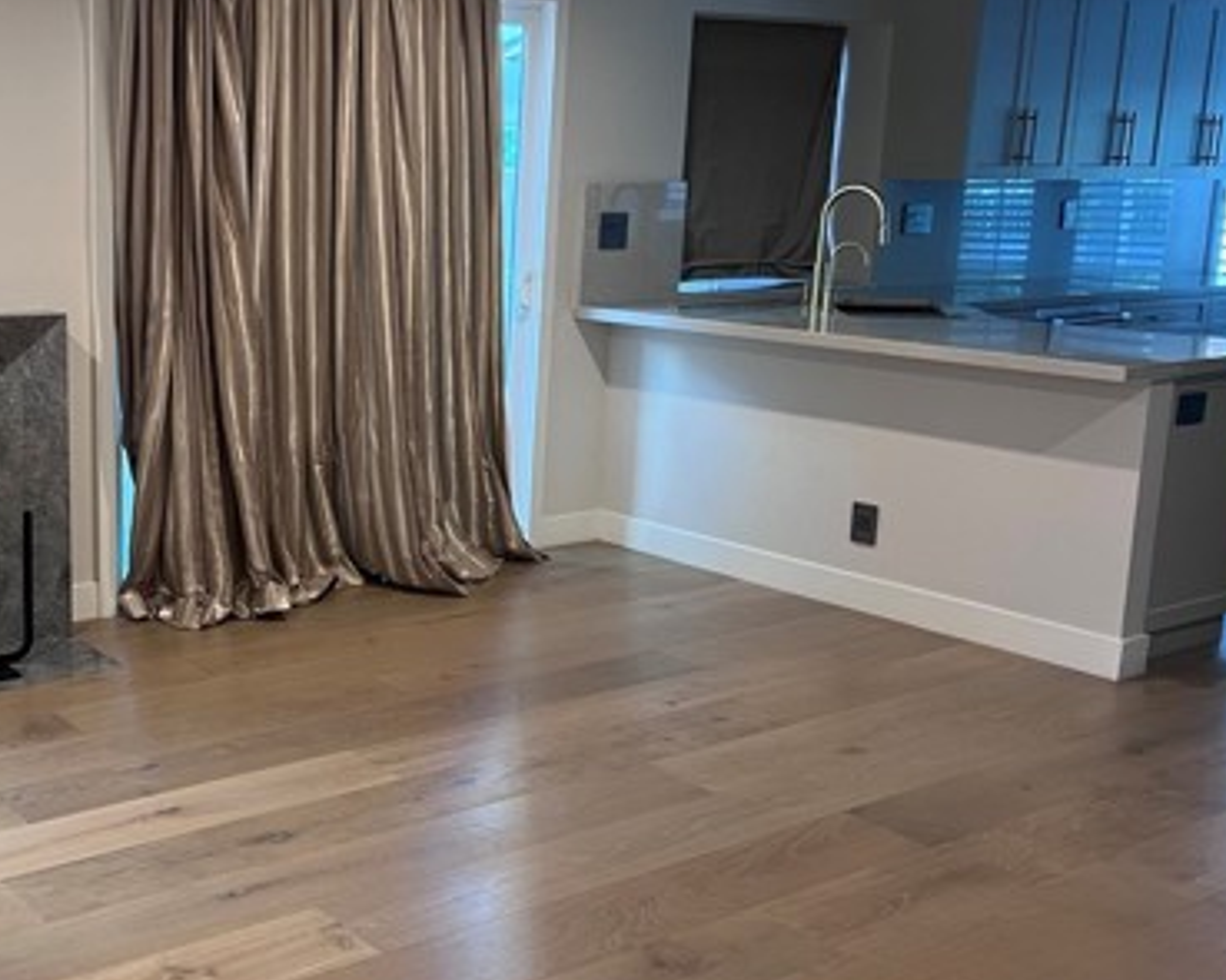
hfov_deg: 40.0
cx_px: 213
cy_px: 498
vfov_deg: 34.1
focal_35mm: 44
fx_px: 1596
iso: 125
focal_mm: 5.7
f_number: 1.5
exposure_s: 1/60
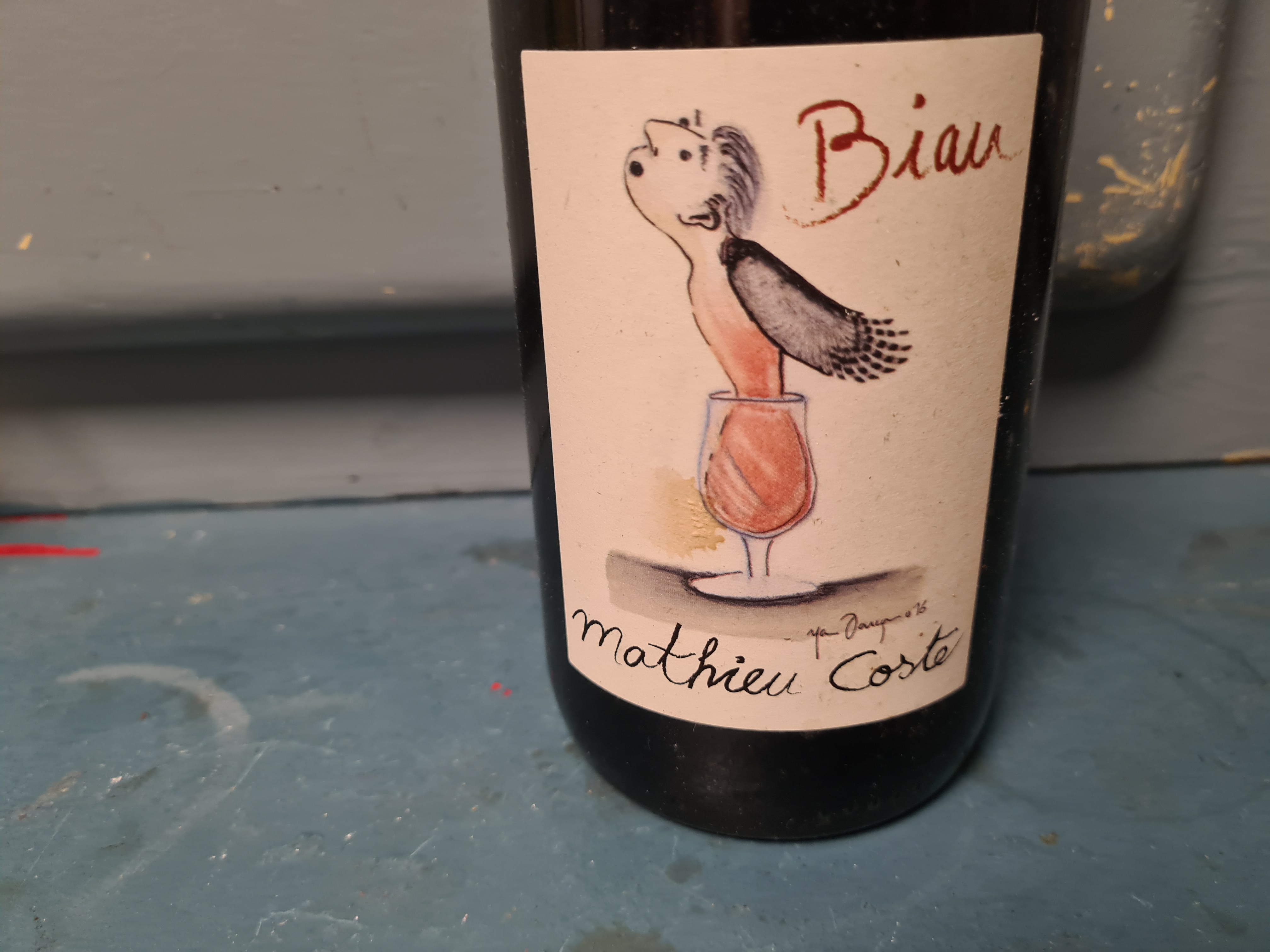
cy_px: 476
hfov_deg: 67.3
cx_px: 635
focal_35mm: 26
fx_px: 954
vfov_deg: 53.1
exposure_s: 1/50
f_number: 1.8
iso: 200
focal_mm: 5.4
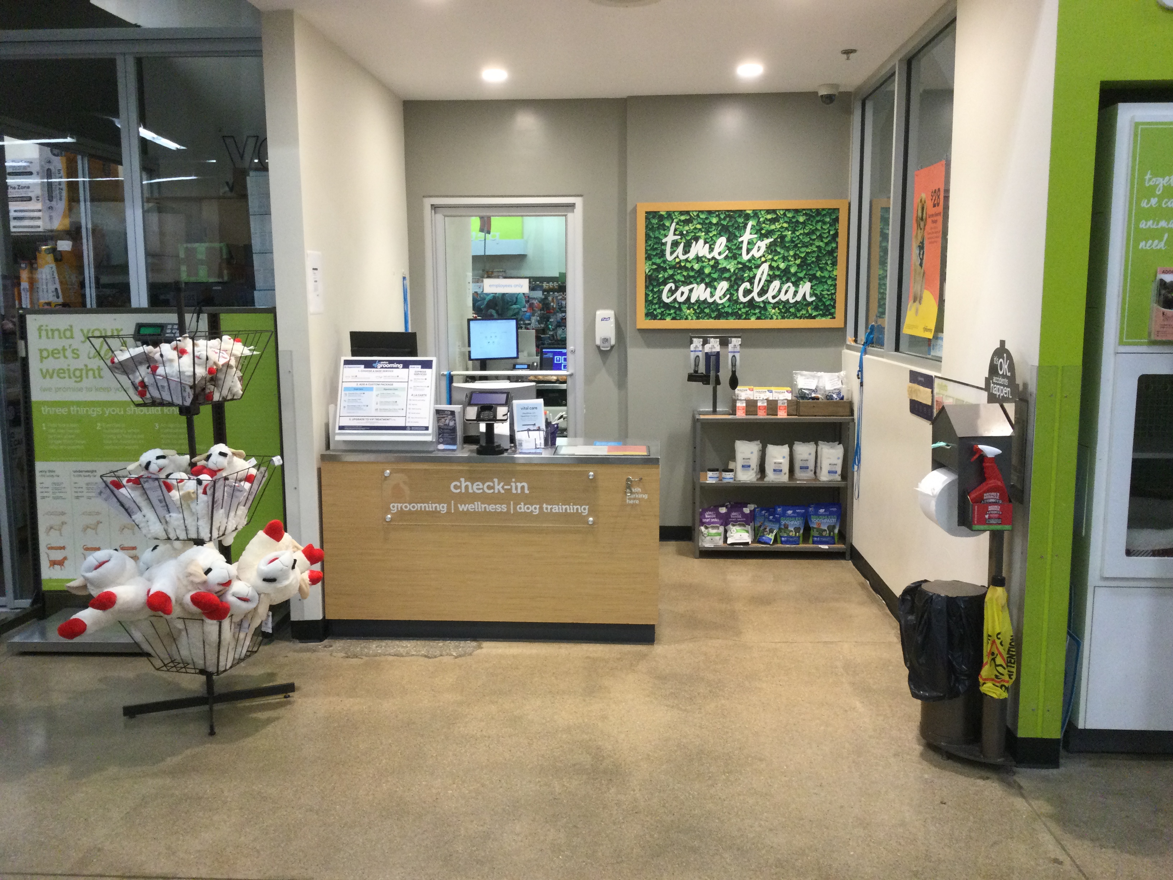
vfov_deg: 45.4
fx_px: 1050
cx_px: 586
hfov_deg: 58.4
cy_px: 440
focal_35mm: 31
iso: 80
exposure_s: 1/30
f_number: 2.4
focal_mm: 3.3
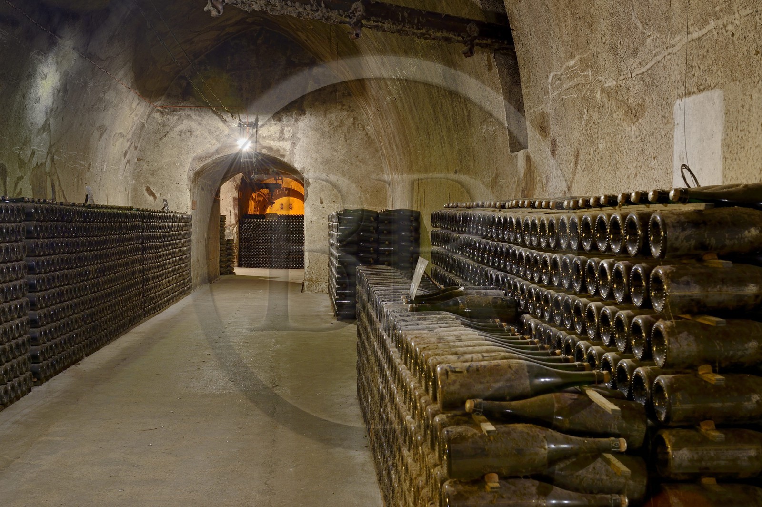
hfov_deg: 43.6
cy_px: 254
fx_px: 952
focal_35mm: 45
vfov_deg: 29.8
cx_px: 381
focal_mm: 45
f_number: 10
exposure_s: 13
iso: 400
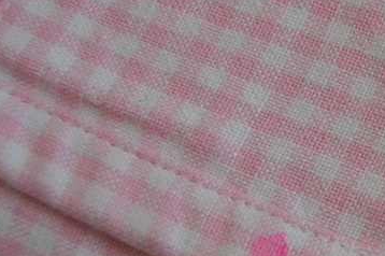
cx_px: 464
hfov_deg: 17.8
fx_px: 1165
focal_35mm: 109
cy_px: 124
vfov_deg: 12.5
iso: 800
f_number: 4
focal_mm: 26
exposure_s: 1/60
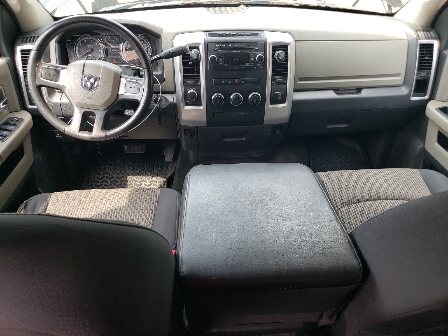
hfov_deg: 67.3
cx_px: 224
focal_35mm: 26
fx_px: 336
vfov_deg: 53.1
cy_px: 168
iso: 50
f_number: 1.5
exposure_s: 1/118
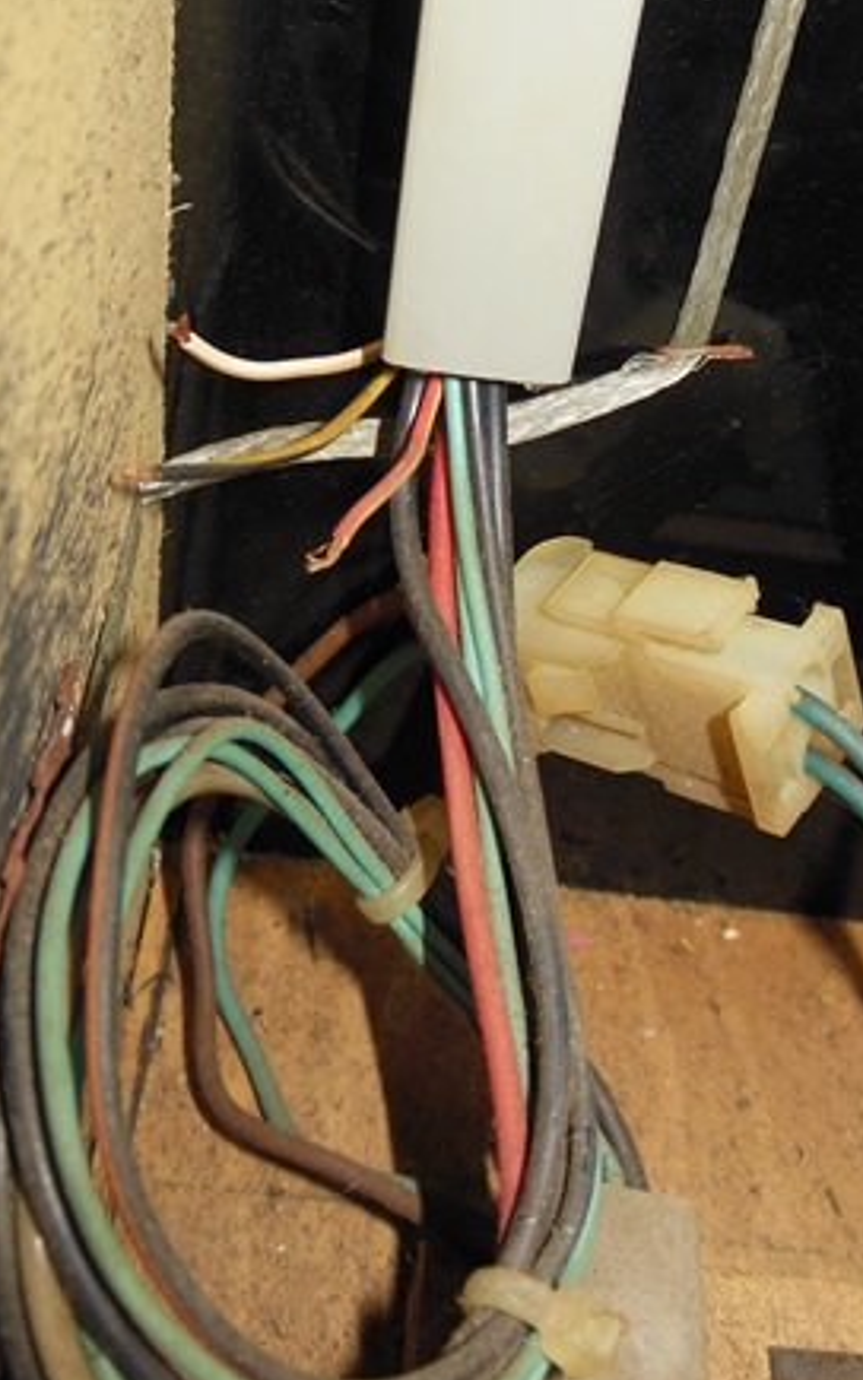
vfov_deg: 54.0
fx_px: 1354
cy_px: 685
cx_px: 492
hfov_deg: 35.3
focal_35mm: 36
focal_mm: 6
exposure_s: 1/30
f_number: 6.9
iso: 125
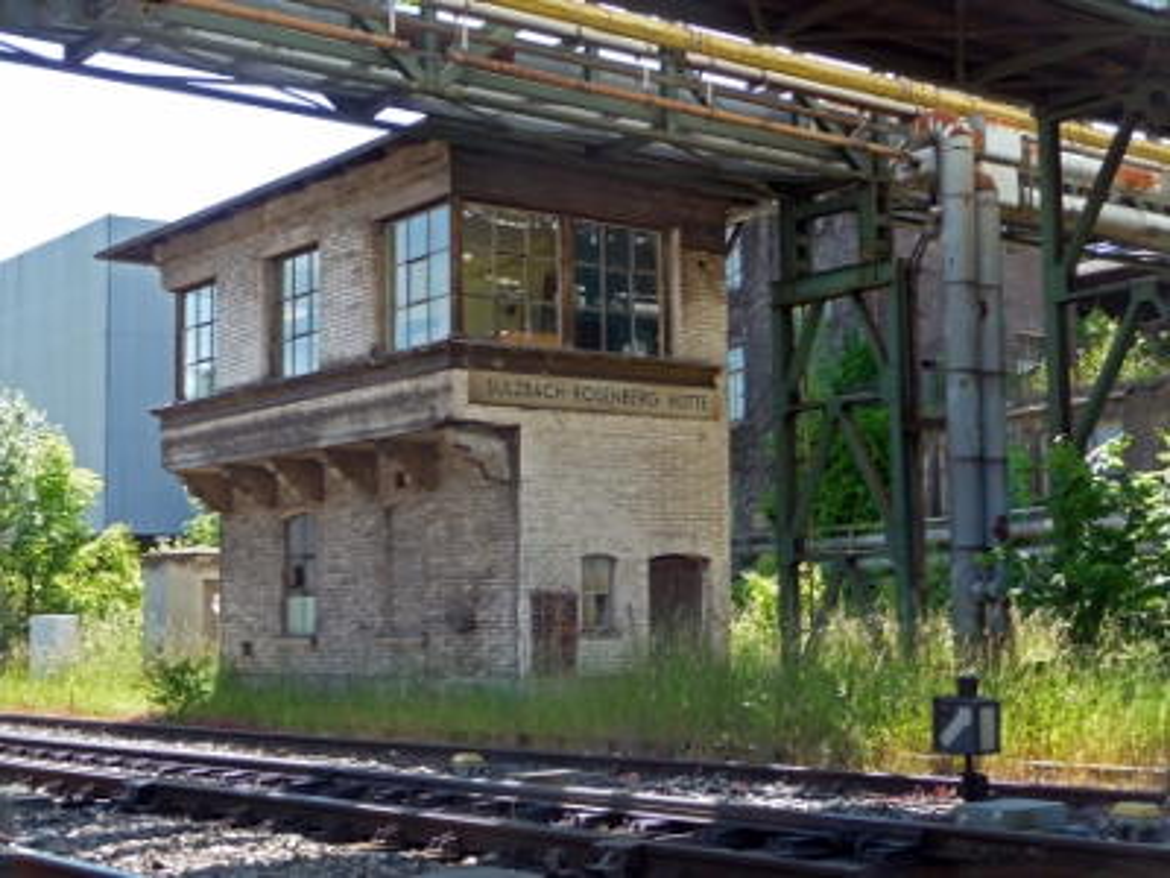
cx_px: 585
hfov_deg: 34.9
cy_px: 439
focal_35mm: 55
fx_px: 1859
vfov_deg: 26.6
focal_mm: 9.3
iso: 100
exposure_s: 1/125
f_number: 4.3
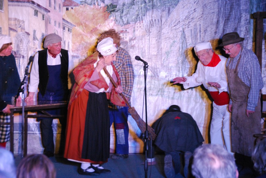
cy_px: 89
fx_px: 833
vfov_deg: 12.2
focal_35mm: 112
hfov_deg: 18.1
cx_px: 133
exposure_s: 1/50
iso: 1600
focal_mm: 75
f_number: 5.3
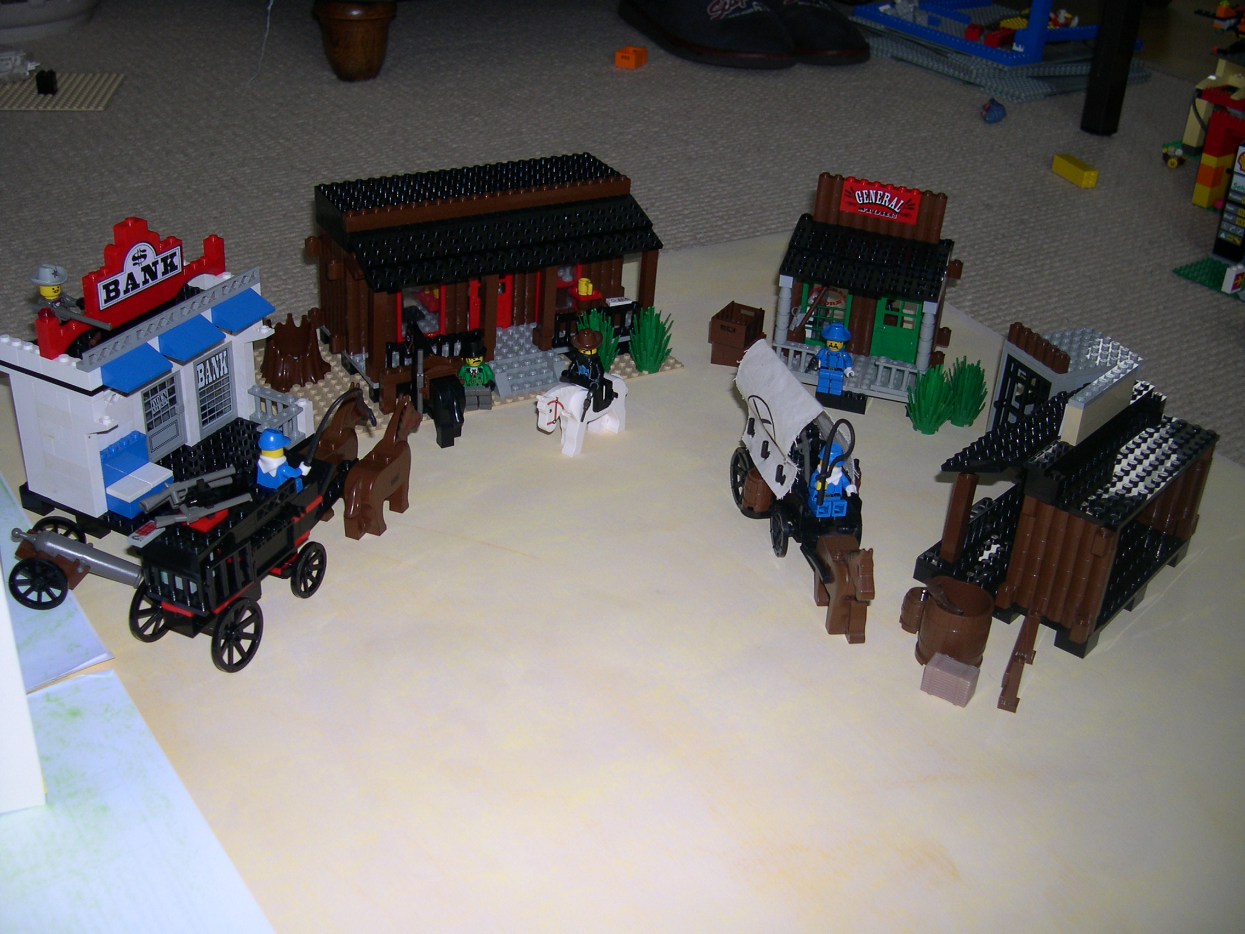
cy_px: 467
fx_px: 1367
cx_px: 622
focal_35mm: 38
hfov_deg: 49.0
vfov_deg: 37.7
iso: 100
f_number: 2.8
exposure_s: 1/60
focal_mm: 8
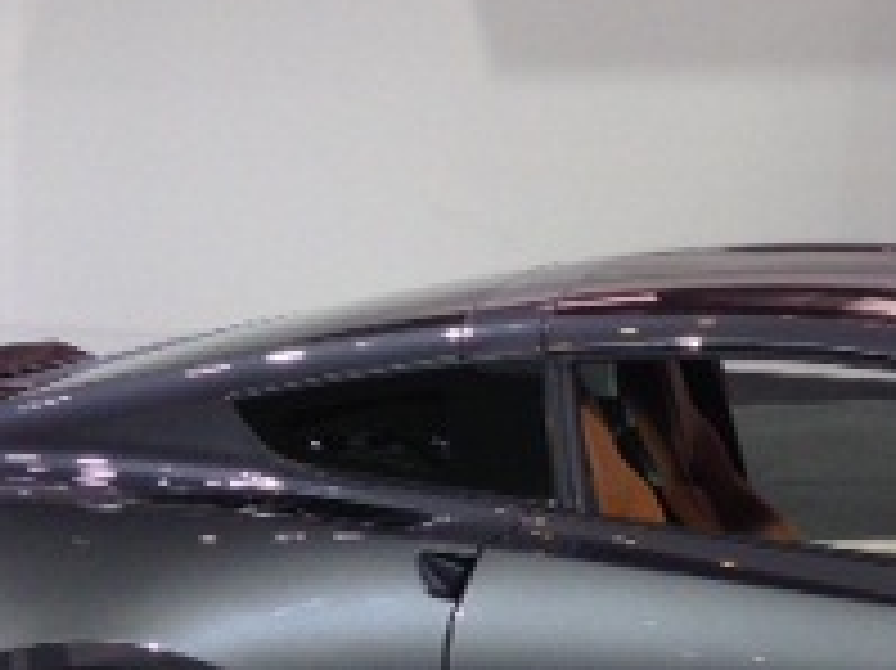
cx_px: 1027
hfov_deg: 17.8
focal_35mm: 106
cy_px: 526
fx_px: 2742
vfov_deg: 13.9
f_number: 2.4
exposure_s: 1/60
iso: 64
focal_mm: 4.13
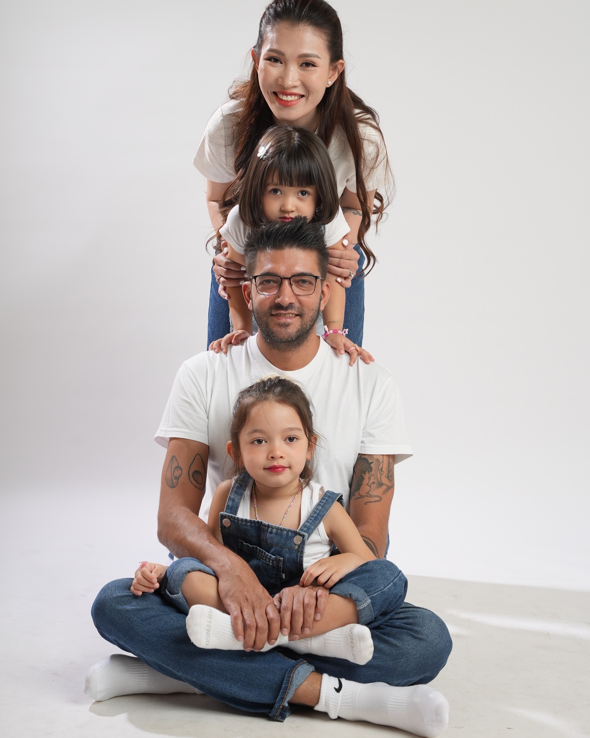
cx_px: 295
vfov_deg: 24.1
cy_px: 322
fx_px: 1724
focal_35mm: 79
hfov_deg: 19.4
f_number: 6.3
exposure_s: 1/160
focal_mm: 70
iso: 250
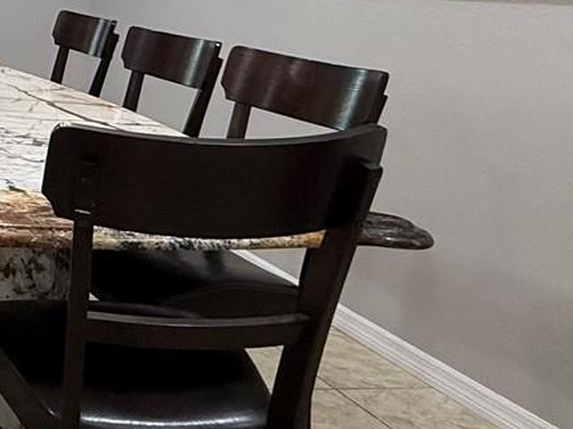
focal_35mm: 52
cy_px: 15
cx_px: -237
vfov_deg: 26.7
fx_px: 861
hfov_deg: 27.9
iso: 250
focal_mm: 2.22
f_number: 2.2
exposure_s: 1/120
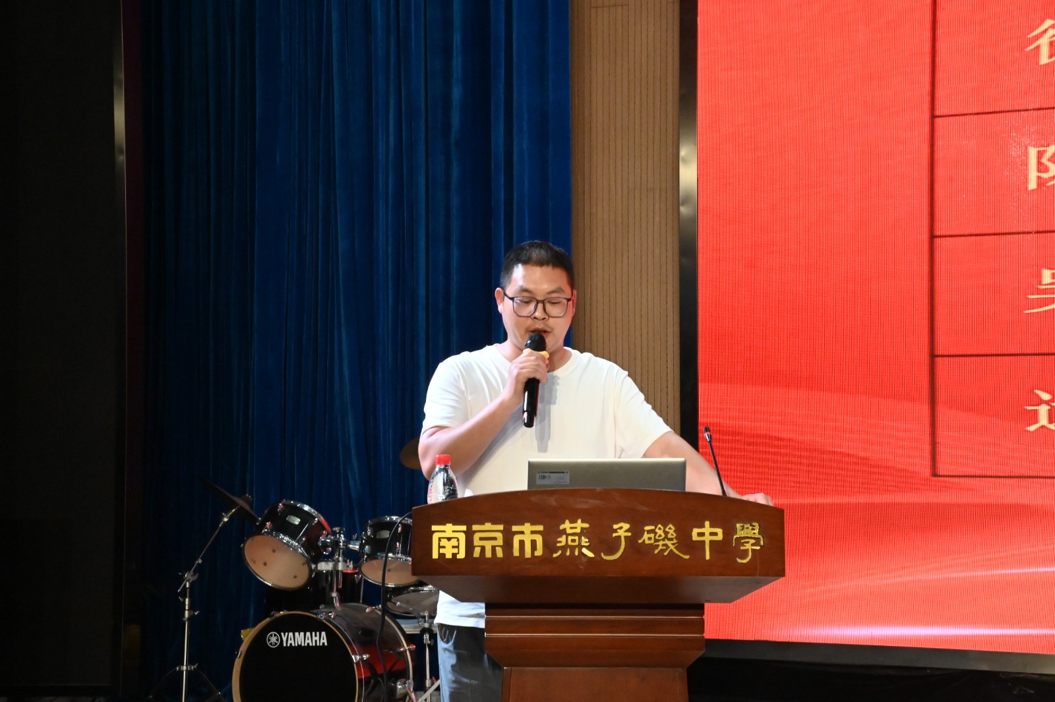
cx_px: 528
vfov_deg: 18.2
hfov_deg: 27.0
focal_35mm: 75
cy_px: 351
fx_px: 2197
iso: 16000
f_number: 22
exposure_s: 1/80
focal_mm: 75
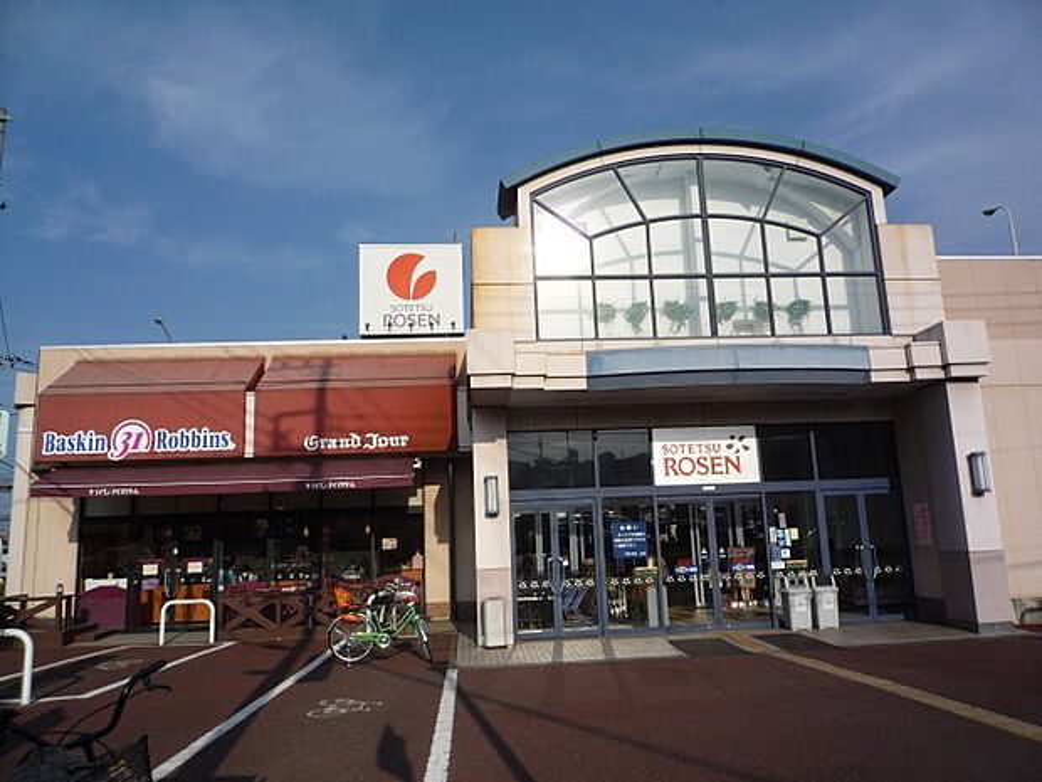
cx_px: 521
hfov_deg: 69.4
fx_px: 753
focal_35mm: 25
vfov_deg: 54.9
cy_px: 391
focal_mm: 4.4
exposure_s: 1/800
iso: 100
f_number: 5.6
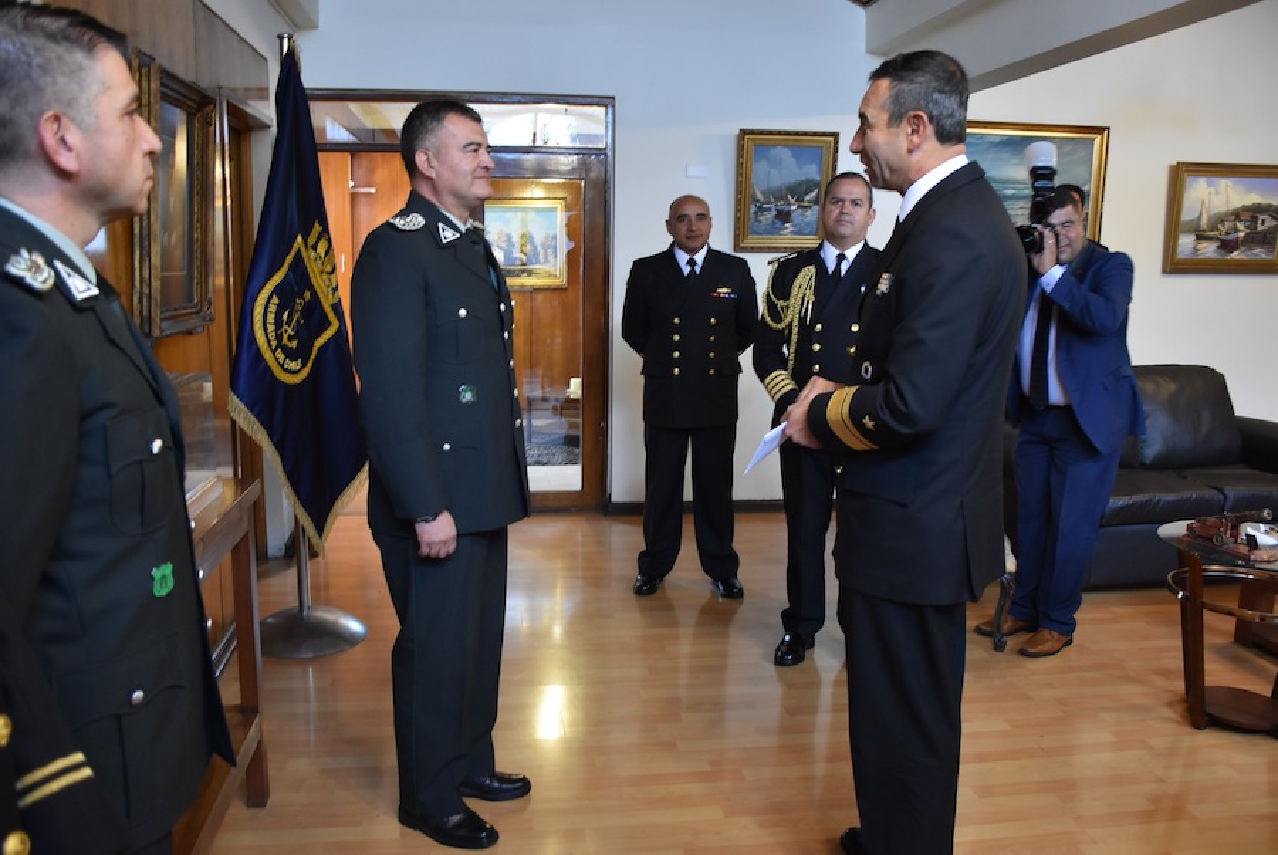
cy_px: 428
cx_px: 639
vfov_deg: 48.0
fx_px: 959
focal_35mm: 27
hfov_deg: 67.3
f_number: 3.5
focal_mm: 18
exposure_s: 1/25
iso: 1600
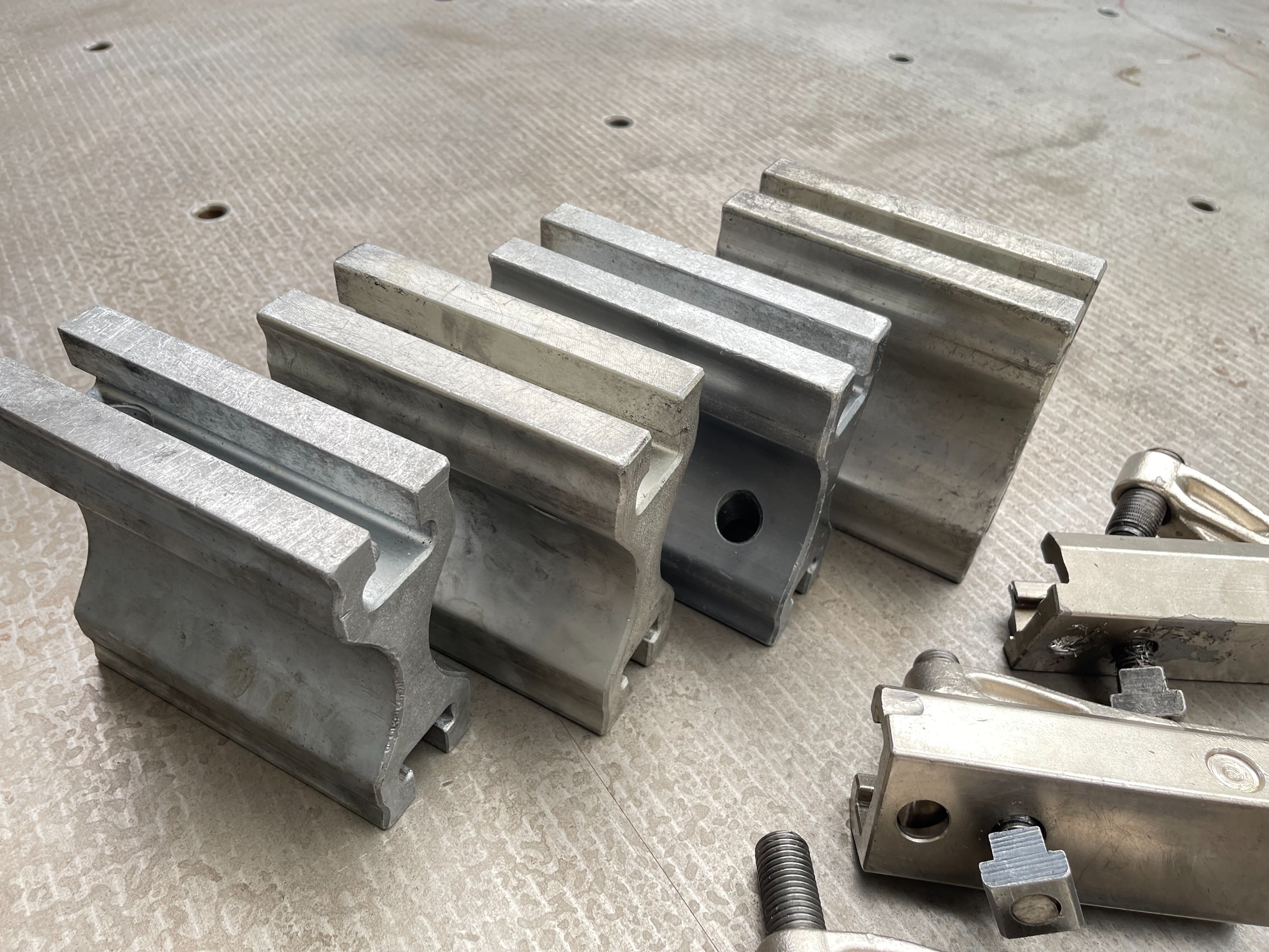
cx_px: 634
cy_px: 476
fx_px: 953
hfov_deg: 67.3
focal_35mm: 26
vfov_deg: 53.1
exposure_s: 1/121
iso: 50
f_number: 1.6
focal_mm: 5.1
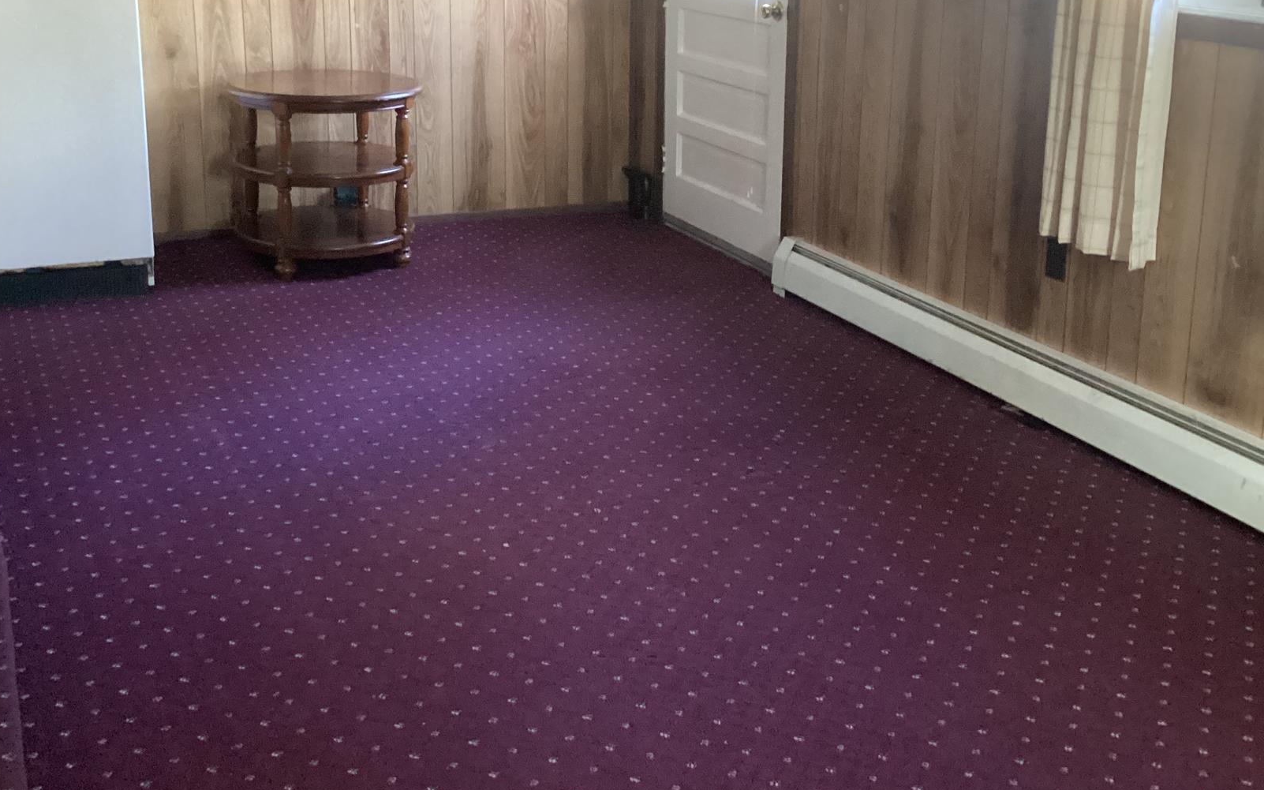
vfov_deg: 30.1
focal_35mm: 42
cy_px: 219
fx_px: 1447
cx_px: 570
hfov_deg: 47.1
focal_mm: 3.3
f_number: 2.4
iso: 640
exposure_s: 1/30
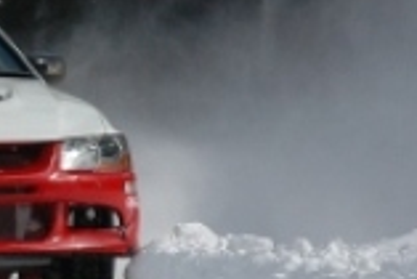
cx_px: -133
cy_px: 137
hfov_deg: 3.2
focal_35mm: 645
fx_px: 7473
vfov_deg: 2.1
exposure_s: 1/1600
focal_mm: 135
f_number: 10
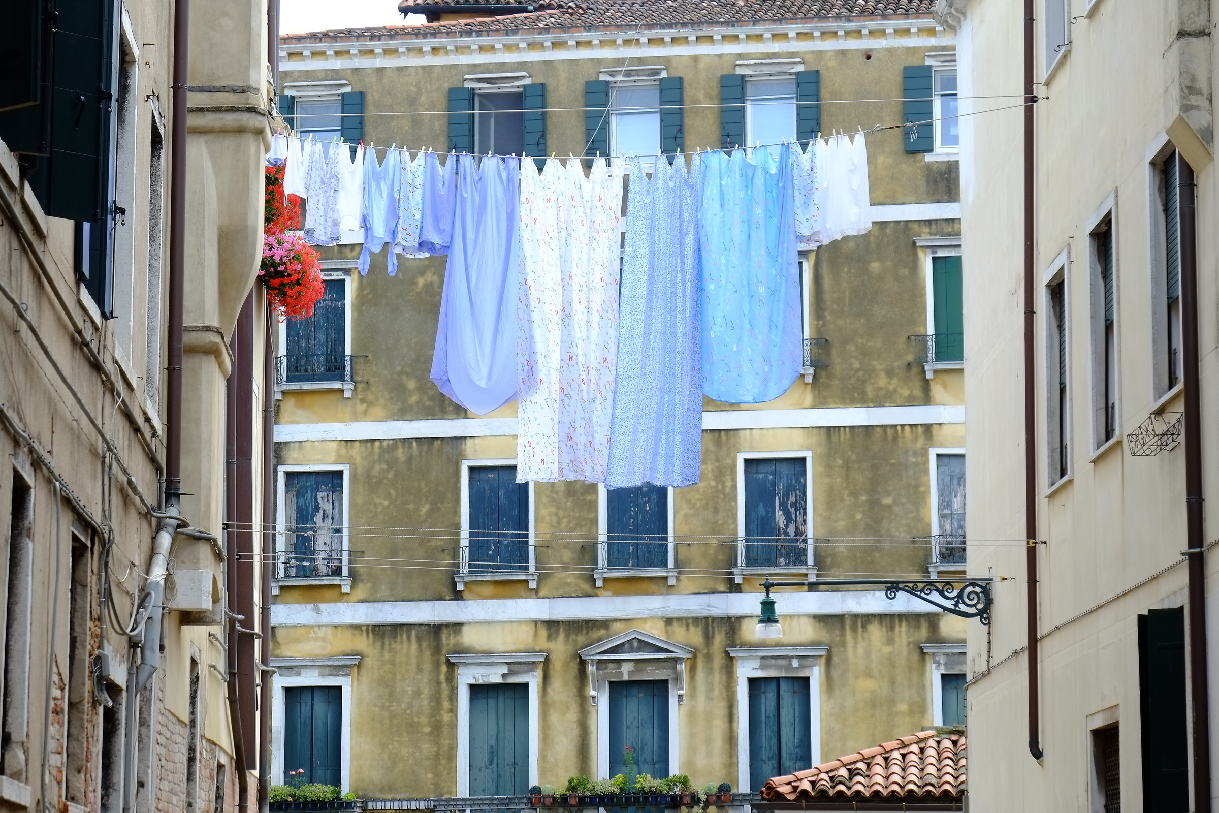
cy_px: 406
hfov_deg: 20.6
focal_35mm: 99
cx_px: 610
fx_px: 3352
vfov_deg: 13.8
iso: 200
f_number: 6.4
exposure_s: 1/125
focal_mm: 66.2
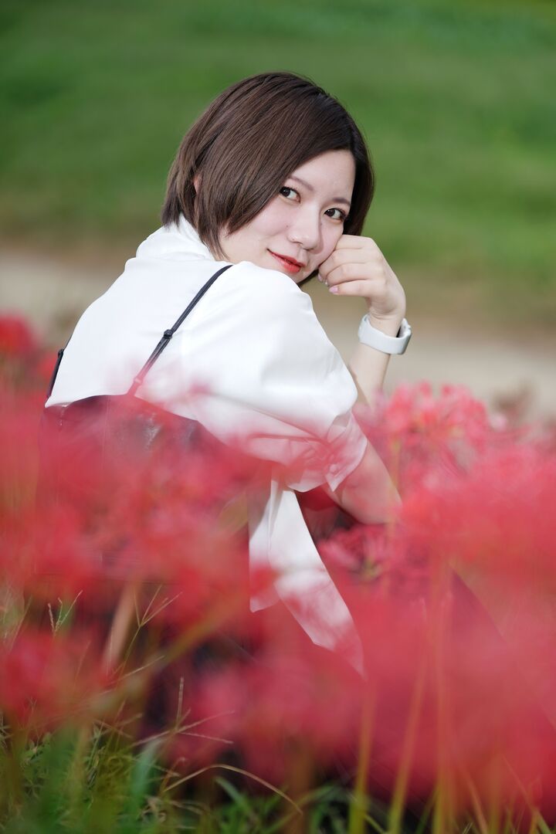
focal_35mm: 120
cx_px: 278
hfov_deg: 11.4
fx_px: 2780
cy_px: 417
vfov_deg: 17.1
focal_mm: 120
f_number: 2.8
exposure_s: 1/250
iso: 50
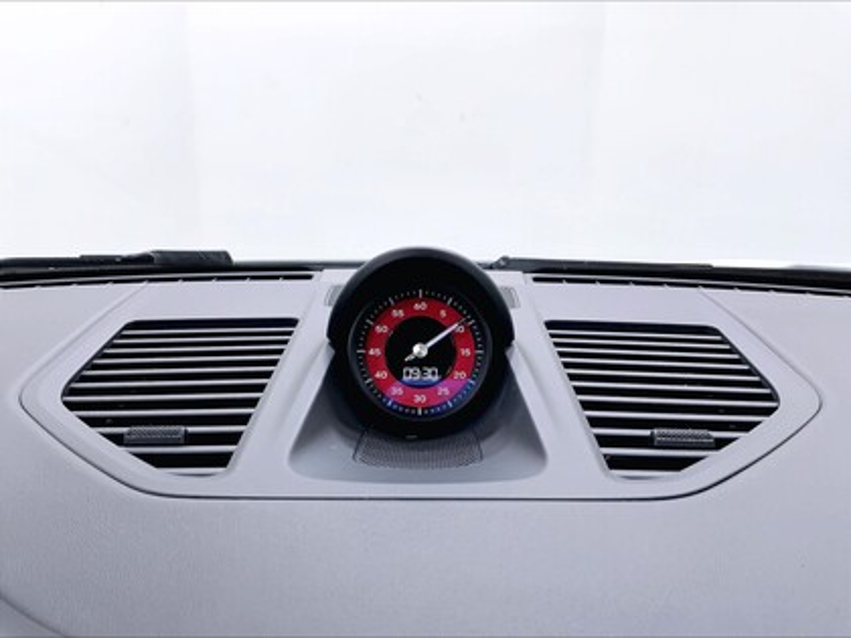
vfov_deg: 48.2
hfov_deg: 61.7
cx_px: 426
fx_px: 713
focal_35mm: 29
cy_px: 319
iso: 16
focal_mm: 3
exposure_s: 1/122
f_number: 1.8
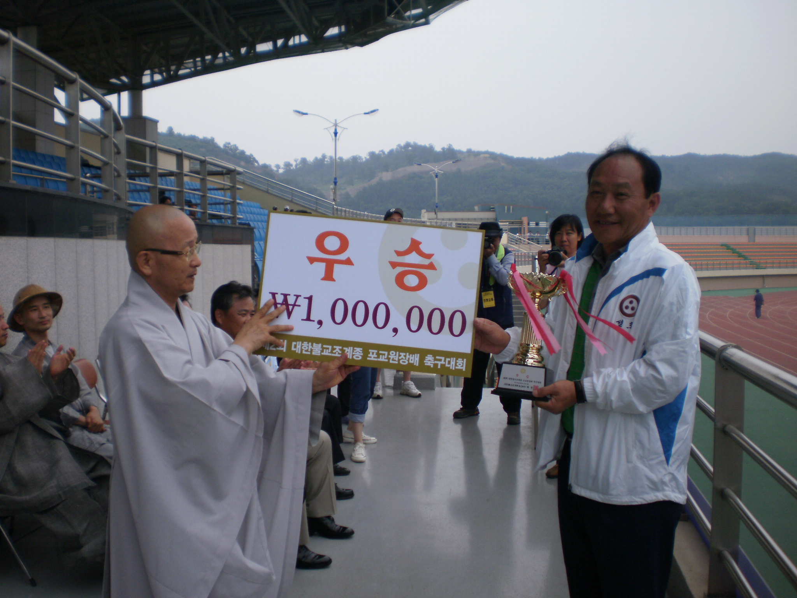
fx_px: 829
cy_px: 299
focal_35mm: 36
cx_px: 398
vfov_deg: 39.7
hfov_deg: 51.4
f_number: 3.1
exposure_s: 1/250
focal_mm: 6.3
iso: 100
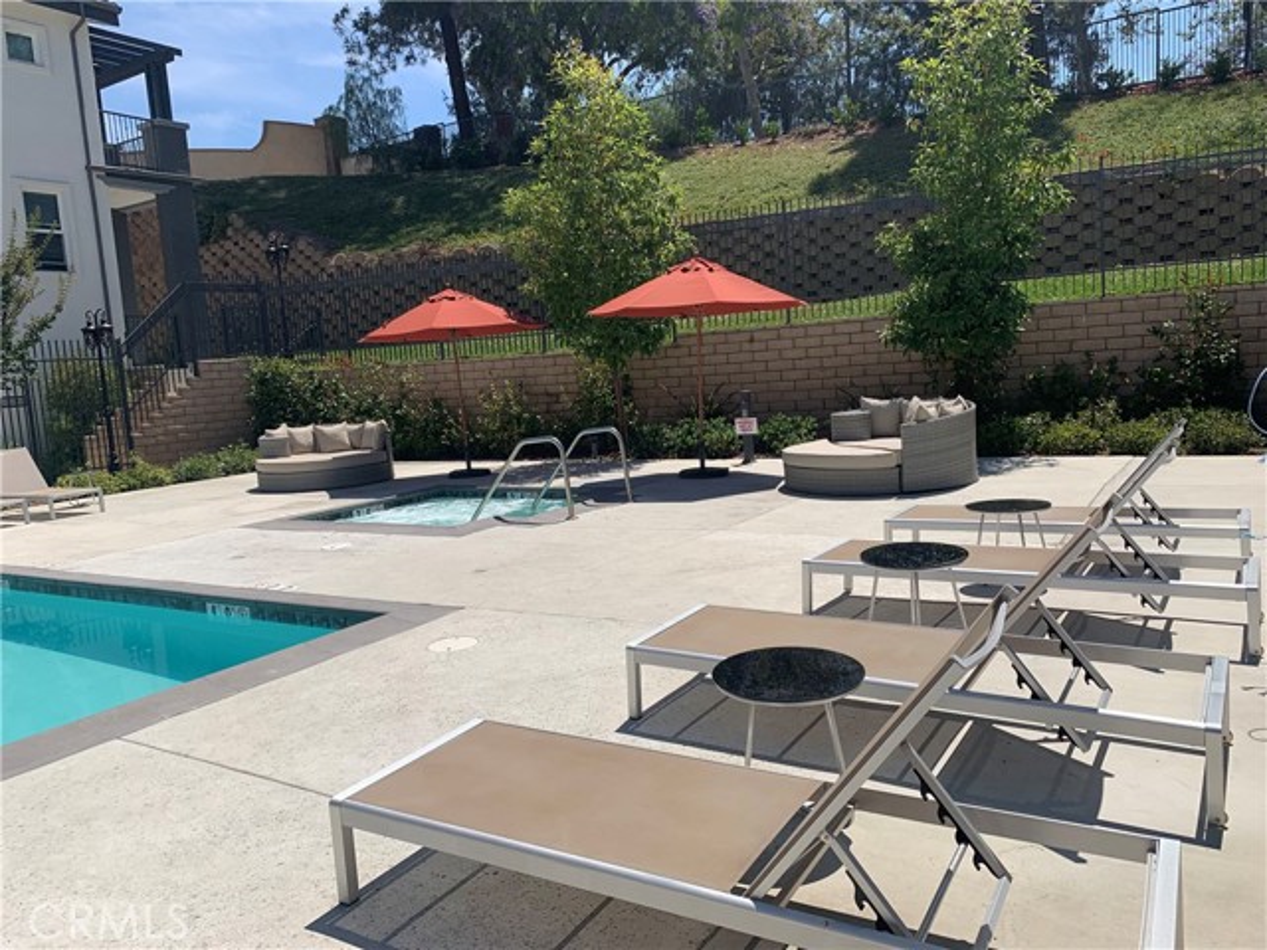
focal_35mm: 26
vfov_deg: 53.1
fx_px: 952
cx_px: 634
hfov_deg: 67.3
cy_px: 475
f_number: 1.8
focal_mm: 4.25
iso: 25
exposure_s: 1/3788
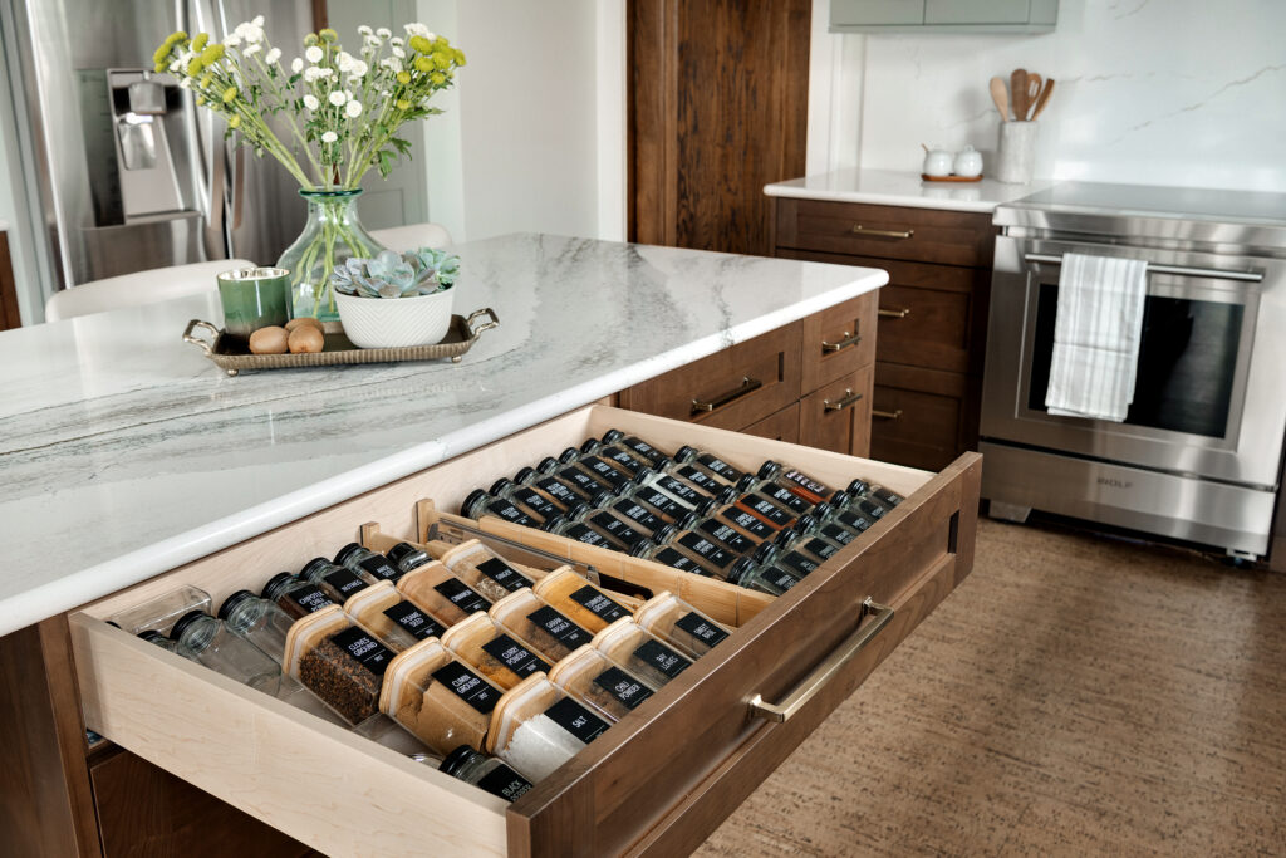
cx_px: 643
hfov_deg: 55.8
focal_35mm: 34
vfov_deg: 38.9
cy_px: 429
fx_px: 1215
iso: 400
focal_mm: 34
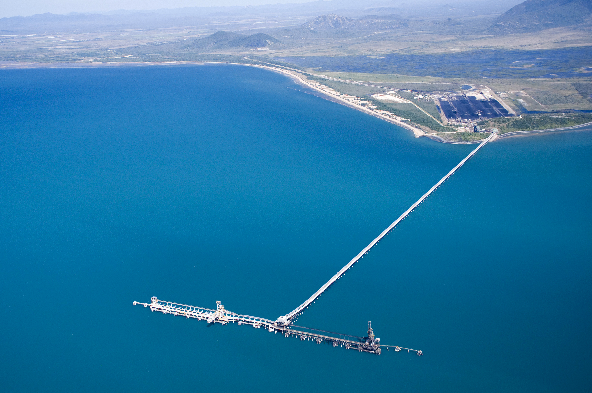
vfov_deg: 34.1
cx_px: 296
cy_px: 196
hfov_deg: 49.6
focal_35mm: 39
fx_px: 641
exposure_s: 1/1250
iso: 400
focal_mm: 26
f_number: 3.8
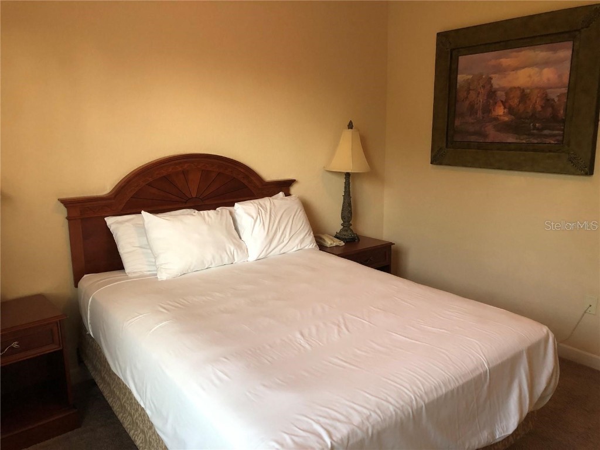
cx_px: 300
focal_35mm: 28
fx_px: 485
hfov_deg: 63.4
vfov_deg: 49.7
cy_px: 225
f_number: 1.8
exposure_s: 1/15
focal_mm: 3.99
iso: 40
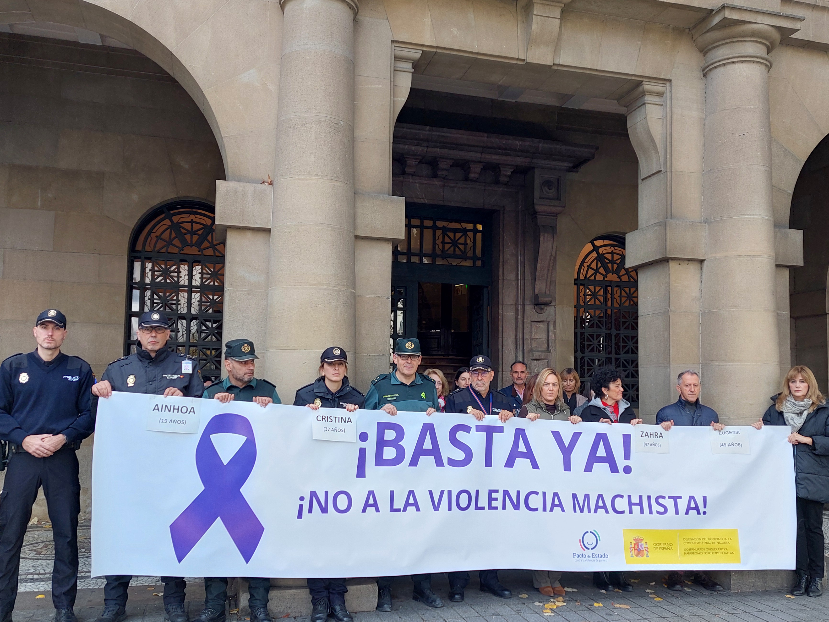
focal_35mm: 32
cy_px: 336
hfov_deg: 56.8
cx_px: 438
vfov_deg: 44.1
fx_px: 766
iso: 40
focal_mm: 5.23
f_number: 1.8
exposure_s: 1/143
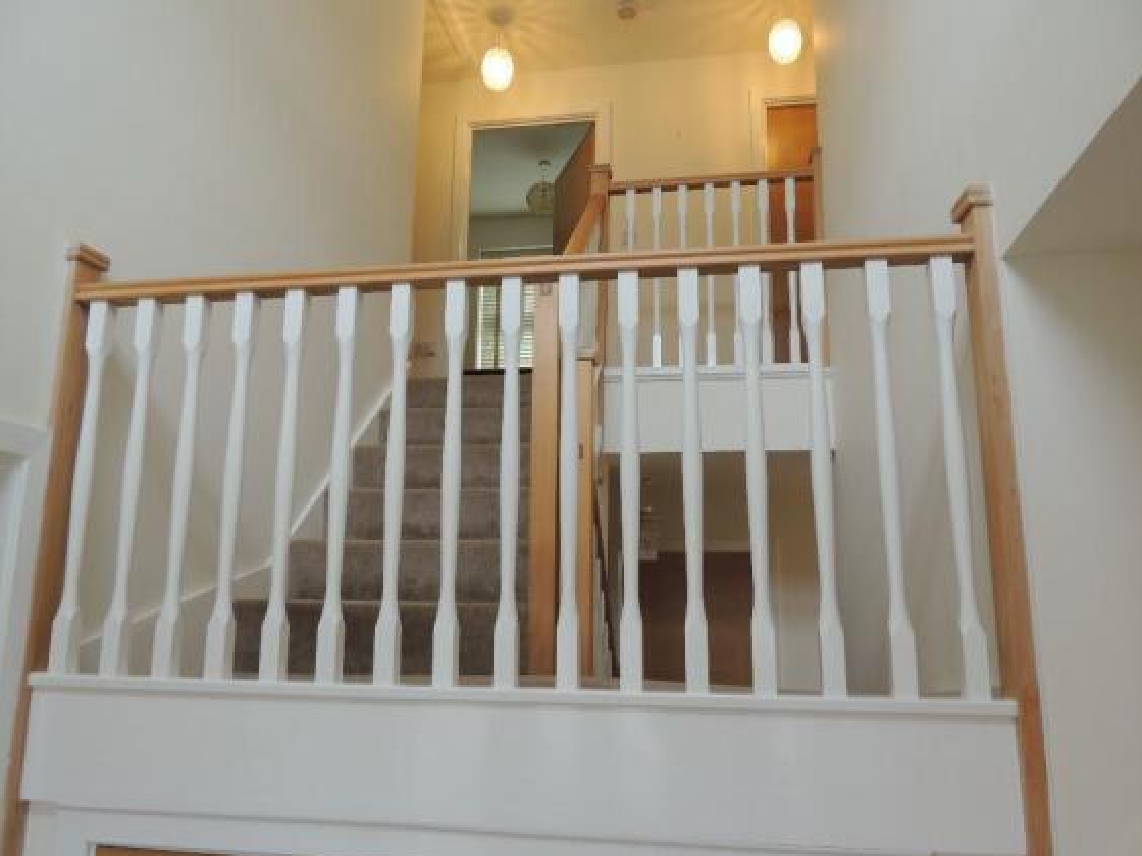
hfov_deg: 69.4
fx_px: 825
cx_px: 560
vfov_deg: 54.9
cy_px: 429
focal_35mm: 25
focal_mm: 4.3
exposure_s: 1/30
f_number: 3
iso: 220
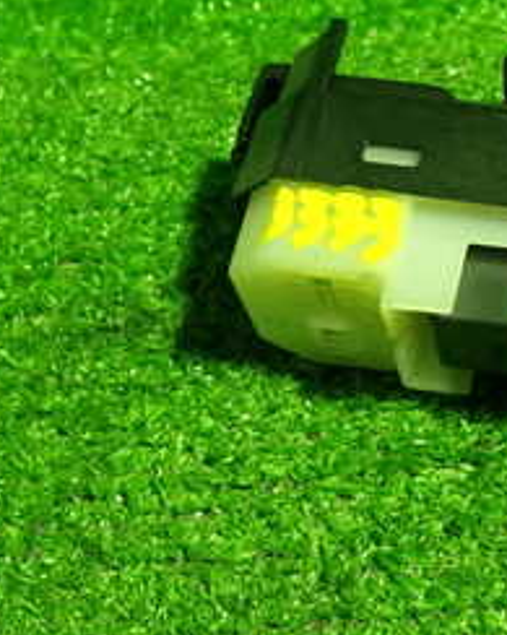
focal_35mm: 72
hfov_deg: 19.9
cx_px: 616
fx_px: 1351
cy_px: 226
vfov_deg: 26.3
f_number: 2.3
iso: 400
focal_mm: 5.4
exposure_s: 1/30
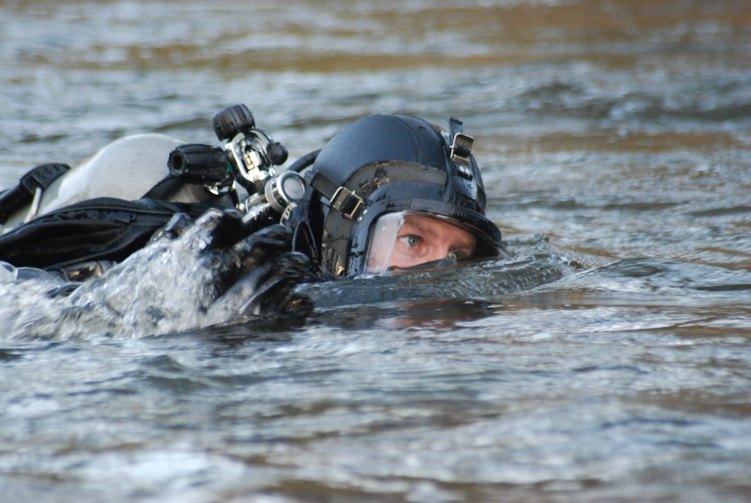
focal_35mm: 450
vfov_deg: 3.1
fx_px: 9399
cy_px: 252
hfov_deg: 4.6
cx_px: 376
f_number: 5.6
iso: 800
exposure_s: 1/125
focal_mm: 300
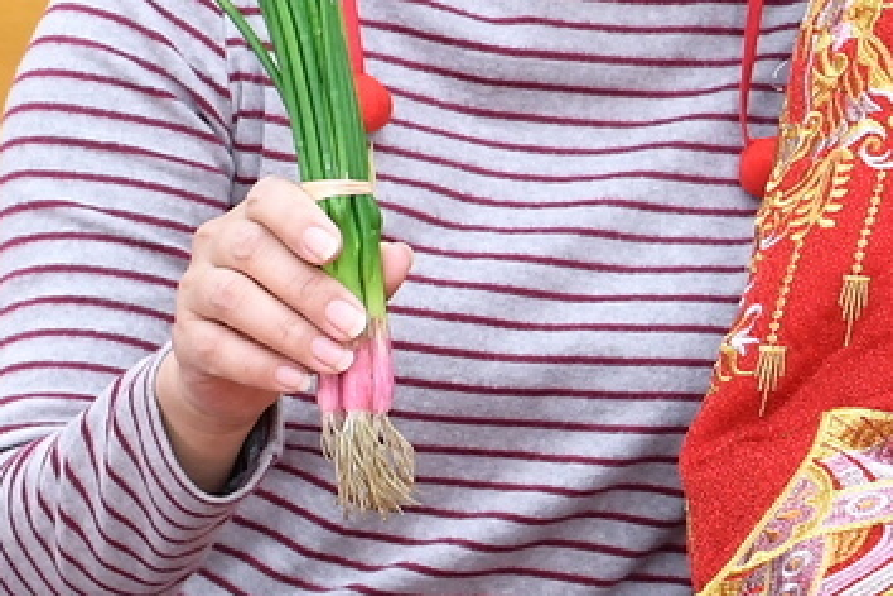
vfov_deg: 5.8
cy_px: -20
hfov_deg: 8.2
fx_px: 5878
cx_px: 1877
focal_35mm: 237
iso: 800
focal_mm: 35
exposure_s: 1/200
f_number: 4.5
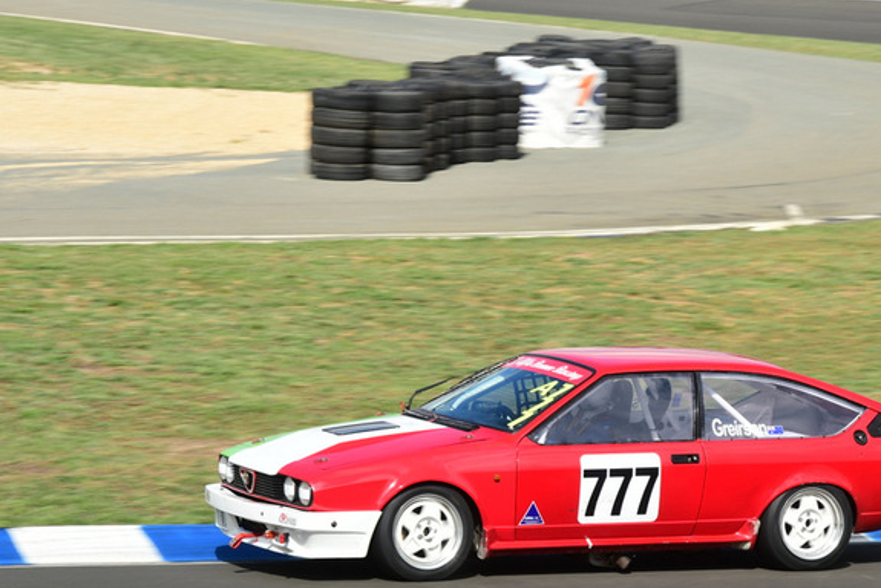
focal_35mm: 167
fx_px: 4089
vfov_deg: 8.2
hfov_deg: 12.3
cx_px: 527
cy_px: 368
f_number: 8
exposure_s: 1/400
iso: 160
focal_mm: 80
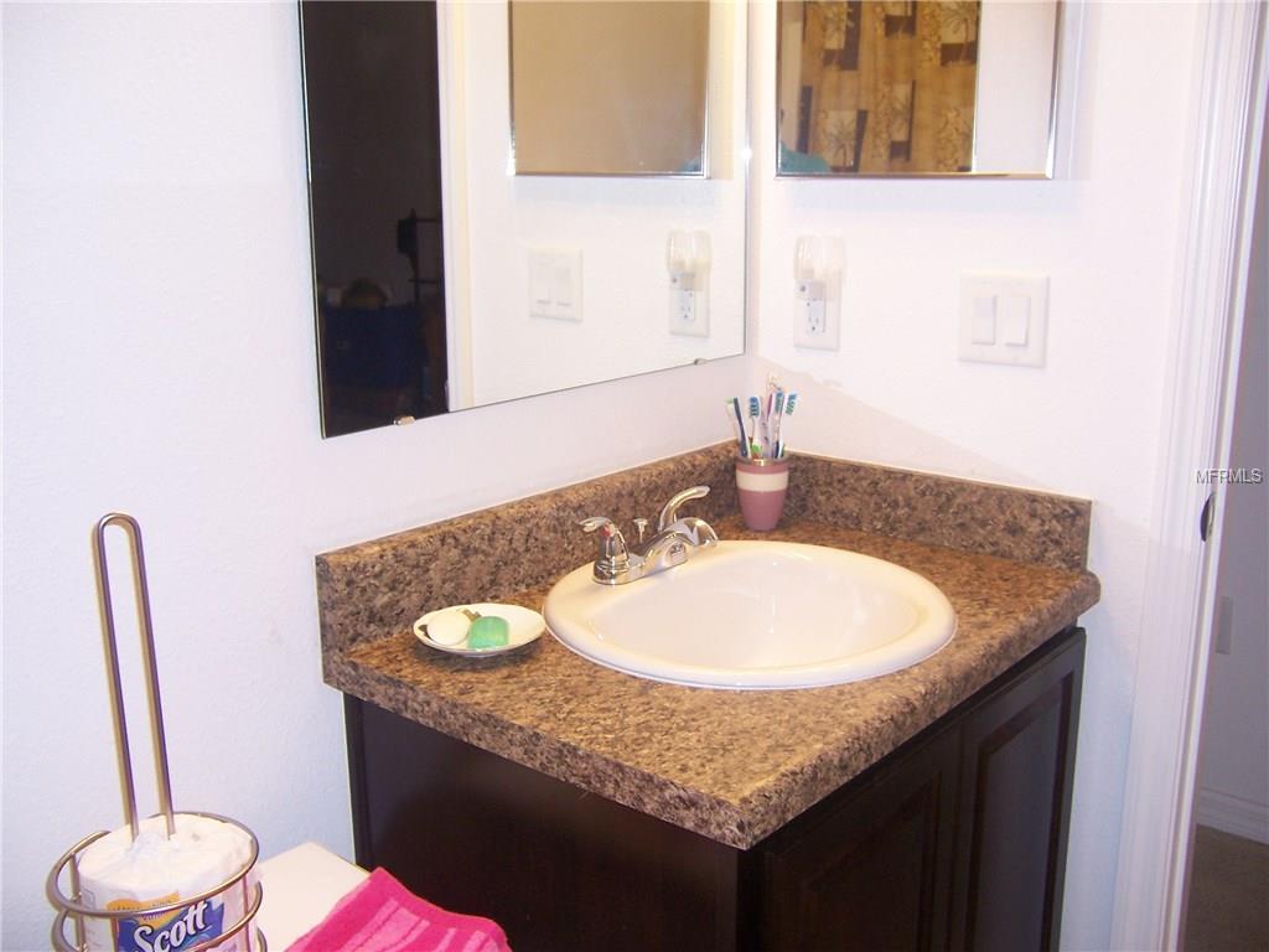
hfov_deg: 55.4
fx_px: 1210
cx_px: 634
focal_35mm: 33
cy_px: 476
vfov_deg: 42.9
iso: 140
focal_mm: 5.5
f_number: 2.8
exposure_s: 1/60
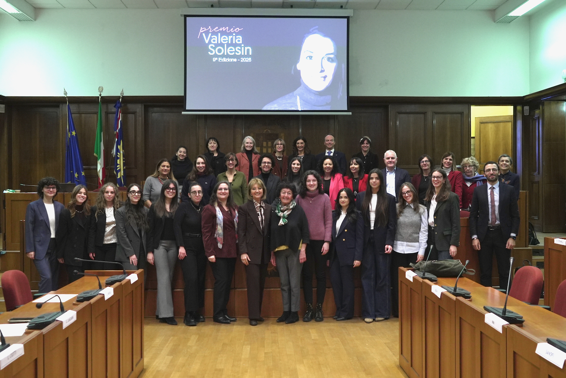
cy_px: 189
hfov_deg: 48.4
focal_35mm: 40
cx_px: 283
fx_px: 629
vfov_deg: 33.4
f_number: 5
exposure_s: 1/40
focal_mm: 27
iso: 1250
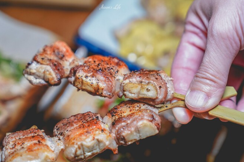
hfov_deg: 22.4
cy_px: 102
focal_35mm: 91
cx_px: 110
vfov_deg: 15.0
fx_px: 616
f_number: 3.5
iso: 500
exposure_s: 1/80
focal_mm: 70
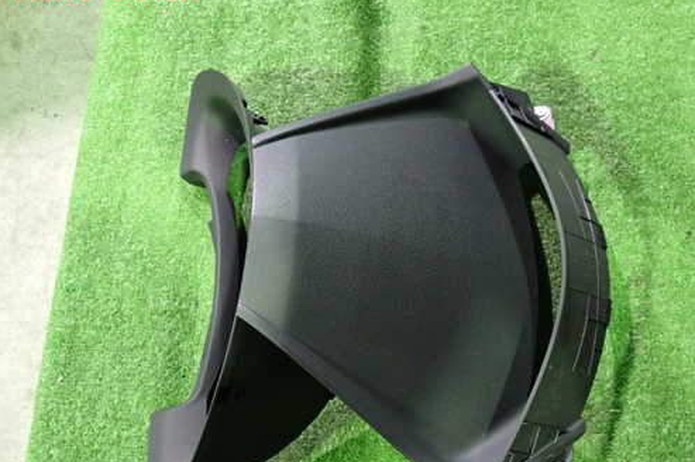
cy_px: 289
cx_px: 352
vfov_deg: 34.8
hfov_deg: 50.7
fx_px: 733
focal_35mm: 38
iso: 800
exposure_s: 1/20
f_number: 2.3
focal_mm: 5.4
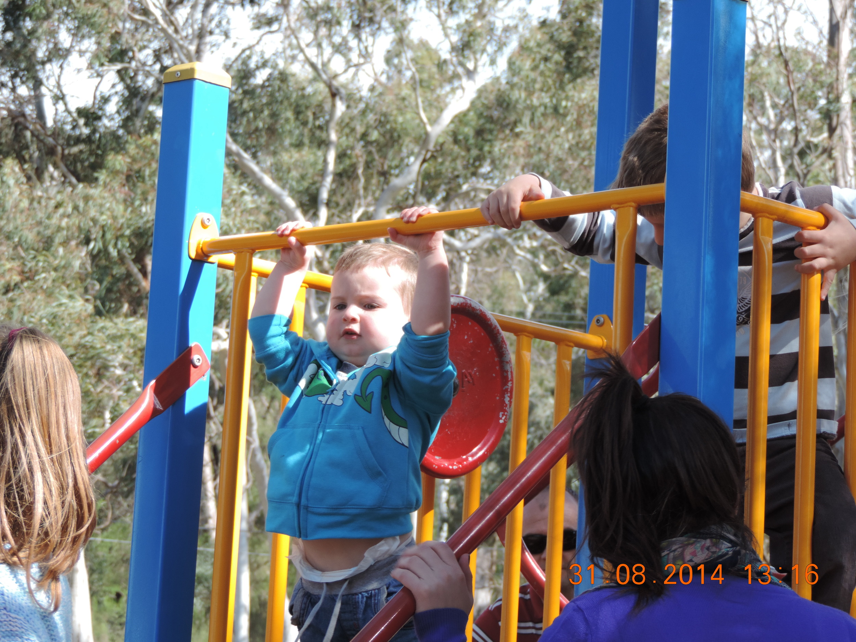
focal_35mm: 145
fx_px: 3586
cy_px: 321
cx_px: 428
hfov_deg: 13.6
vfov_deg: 10.2
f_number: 4.4
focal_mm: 25.8
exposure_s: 1/160
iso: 80
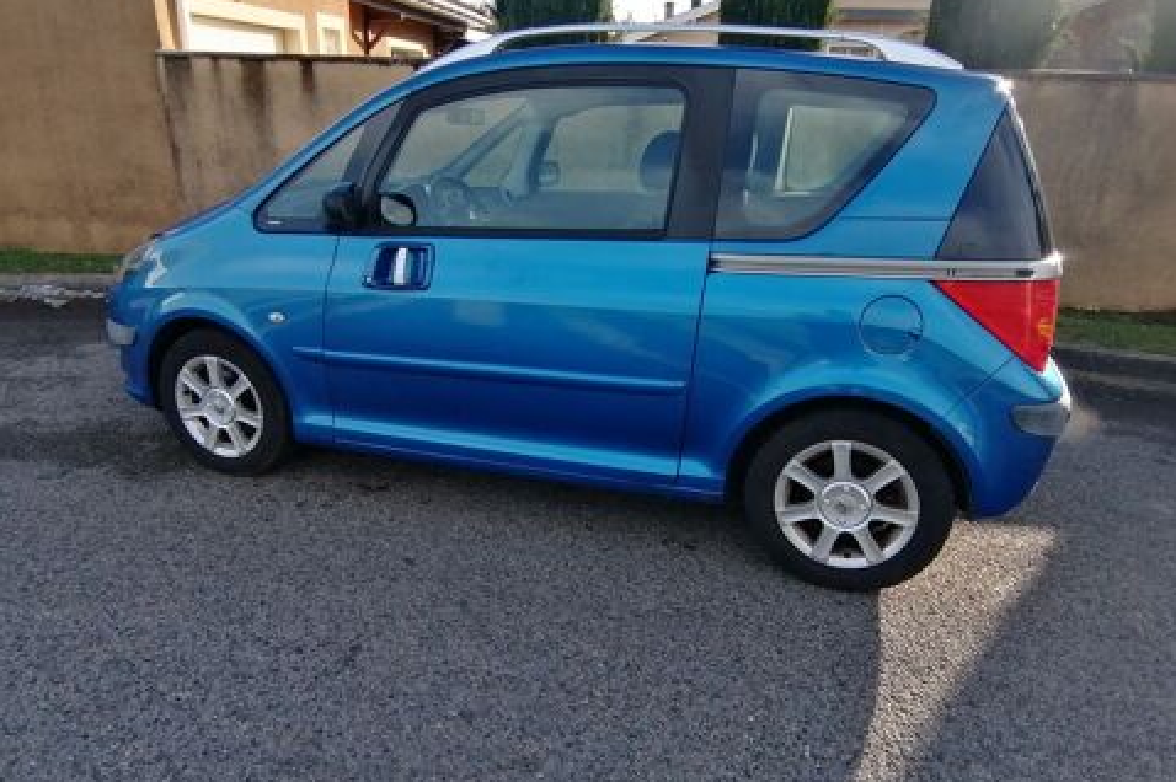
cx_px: 588
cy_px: 374
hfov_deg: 76.1
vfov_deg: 55.0
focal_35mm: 23
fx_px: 751
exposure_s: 1/293
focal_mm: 1.78
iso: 50
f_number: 2.4
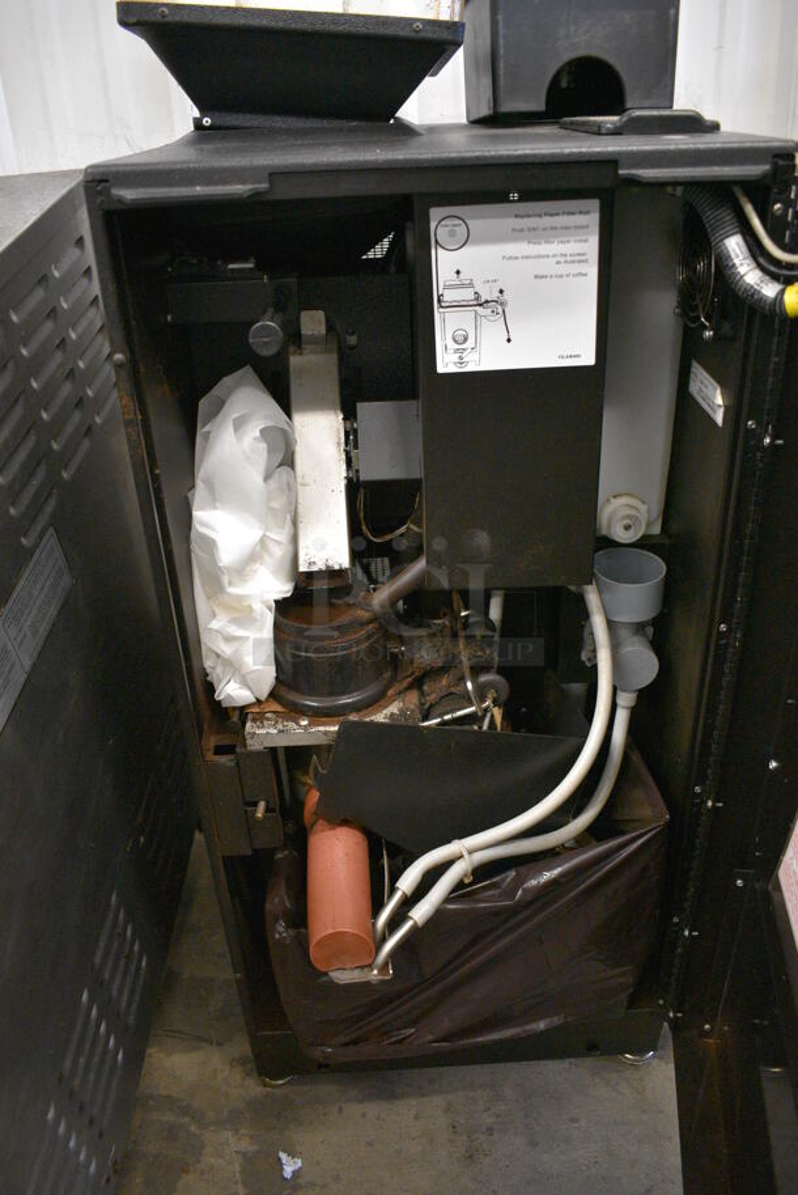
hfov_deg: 48.0
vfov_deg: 67.3
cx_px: 399
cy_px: 598
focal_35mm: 27
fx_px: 896
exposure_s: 1/125
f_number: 3.5
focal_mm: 18
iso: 4000
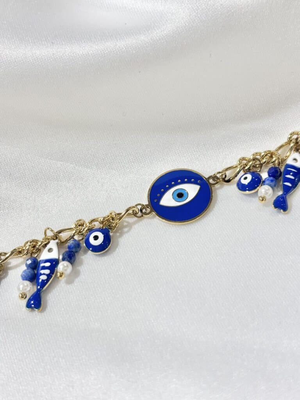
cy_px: 200
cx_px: 150
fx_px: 601
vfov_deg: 36.8
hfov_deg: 28.0
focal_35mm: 52
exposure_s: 1/235
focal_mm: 5.96
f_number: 1.6
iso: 32
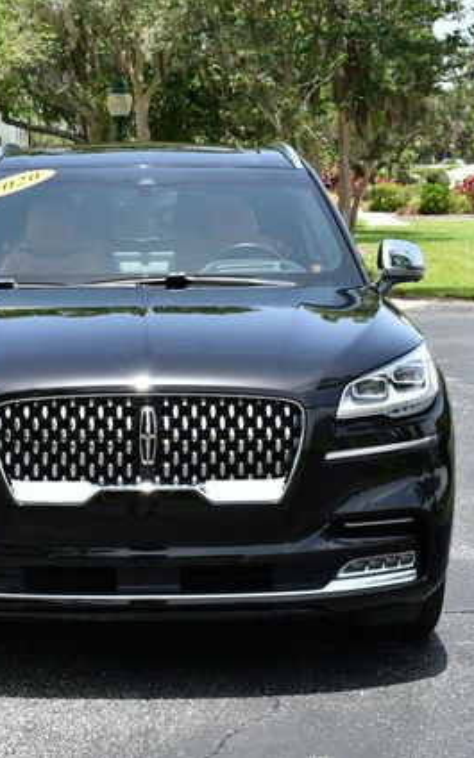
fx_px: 1654
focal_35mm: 80
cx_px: 120
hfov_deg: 16.2
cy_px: 379
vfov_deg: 25.8
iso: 140
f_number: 8
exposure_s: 1/250
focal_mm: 26
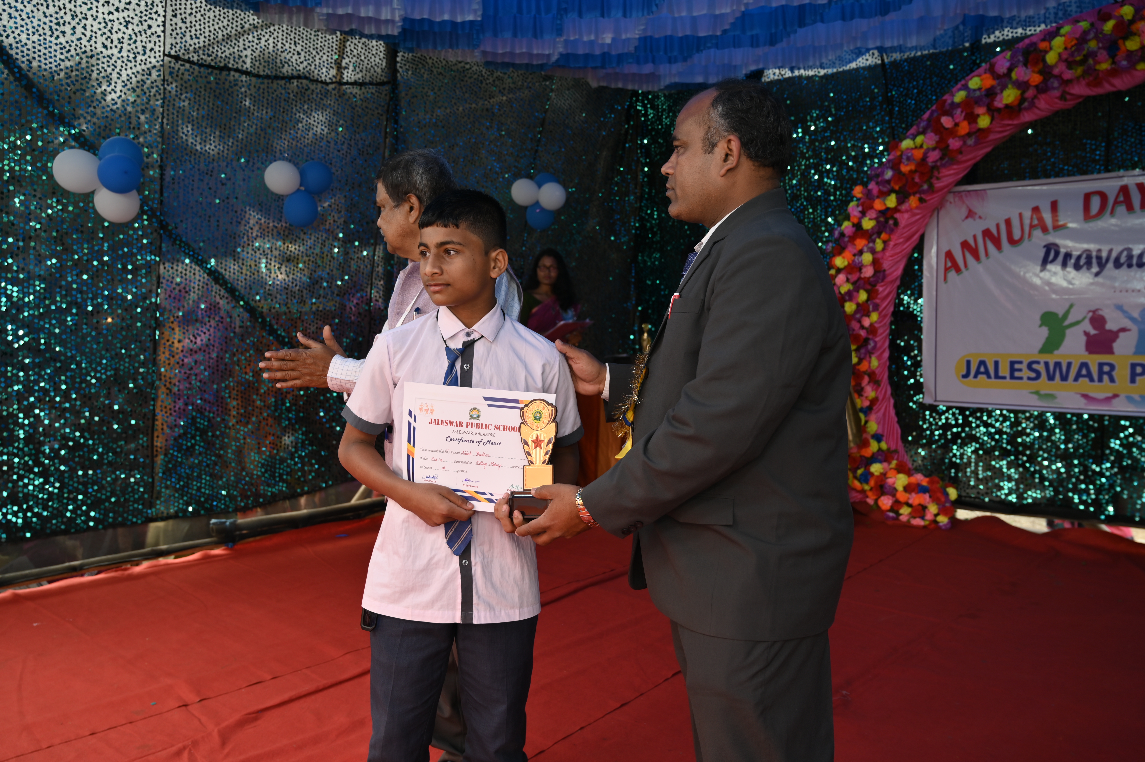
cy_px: 381
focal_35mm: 30
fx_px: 954
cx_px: 572
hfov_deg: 62.0
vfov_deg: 43.6
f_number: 4.5
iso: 100
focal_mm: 30
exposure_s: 1/100
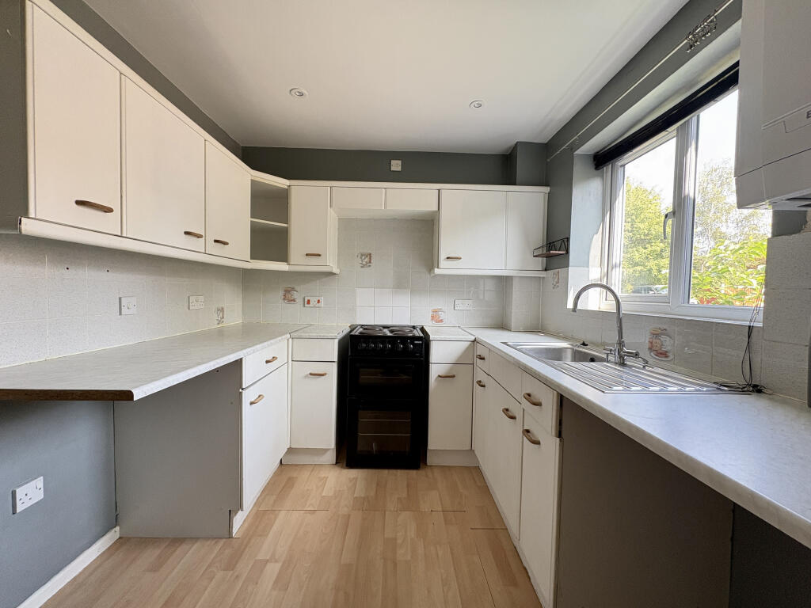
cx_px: 406
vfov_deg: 85.7
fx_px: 328
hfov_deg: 102.1
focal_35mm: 14
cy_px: 304
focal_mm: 2.22
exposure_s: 1/99
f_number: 2.2
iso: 200
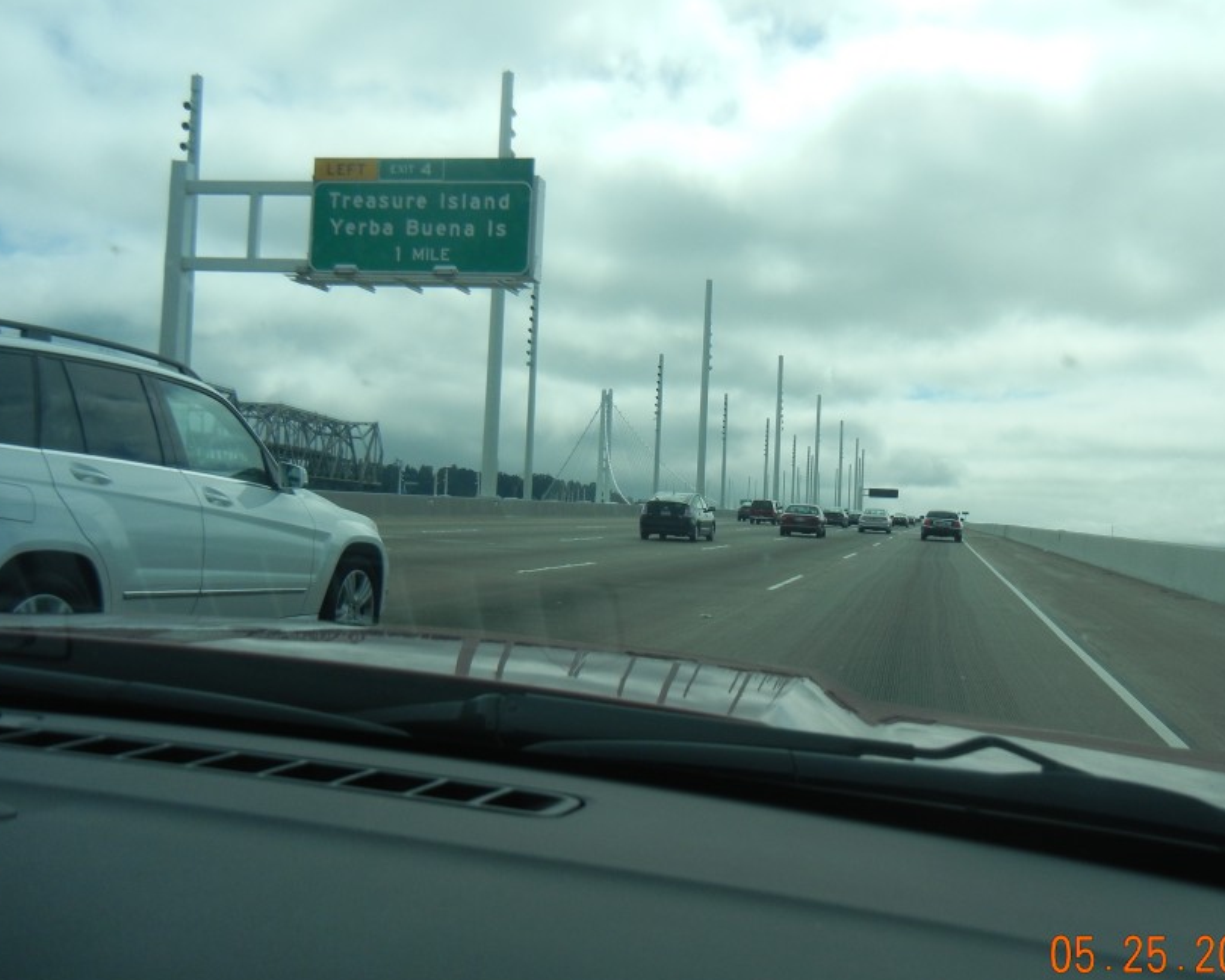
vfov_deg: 40.1
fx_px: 1341
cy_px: 495
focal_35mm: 37
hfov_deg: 48.7
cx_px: 752
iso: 160
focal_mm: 5.4
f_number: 7
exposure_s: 1/663
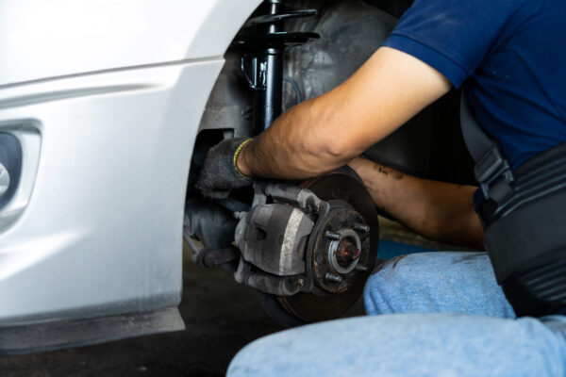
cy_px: 188
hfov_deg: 39.6
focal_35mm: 50
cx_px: 283
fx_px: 786
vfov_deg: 27.0
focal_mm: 50
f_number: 3.2
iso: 320
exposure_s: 1/50
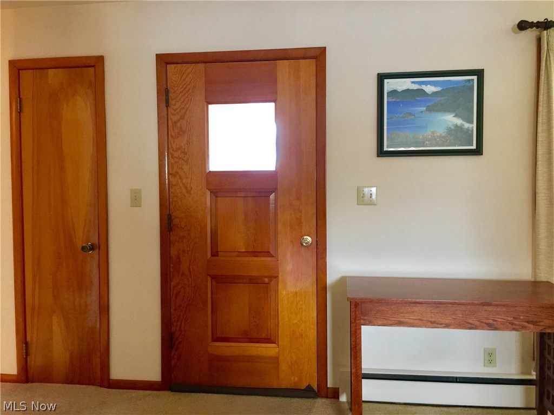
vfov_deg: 48.2
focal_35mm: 29
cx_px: 277
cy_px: 208
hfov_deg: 61.7
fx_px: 464
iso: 100
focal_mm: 4.15
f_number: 2.2
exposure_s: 1/10
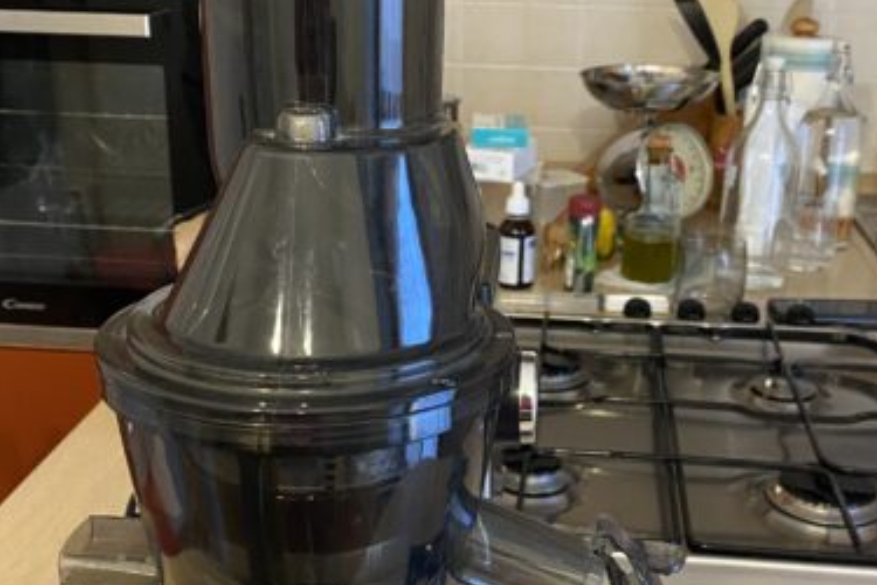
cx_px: 482
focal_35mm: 37
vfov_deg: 35.6
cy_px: 392
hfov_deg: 51.8
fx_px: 901
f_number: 1.8
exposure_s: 1/57
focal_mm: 4.25
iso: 500
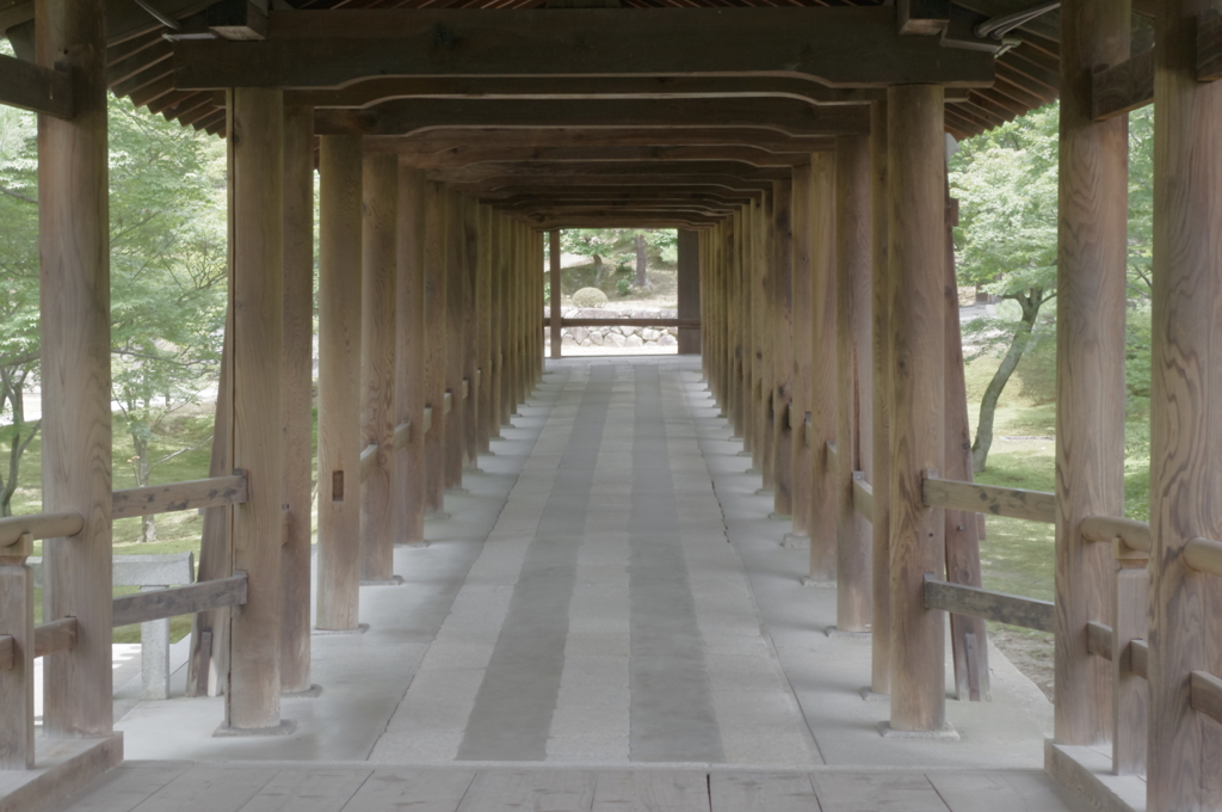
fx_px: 2780
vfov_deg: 16.6
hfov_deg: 24.8
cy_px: 406
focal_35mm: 82
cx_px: 611
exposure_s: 1/40
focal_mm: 55
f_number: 11
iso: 200
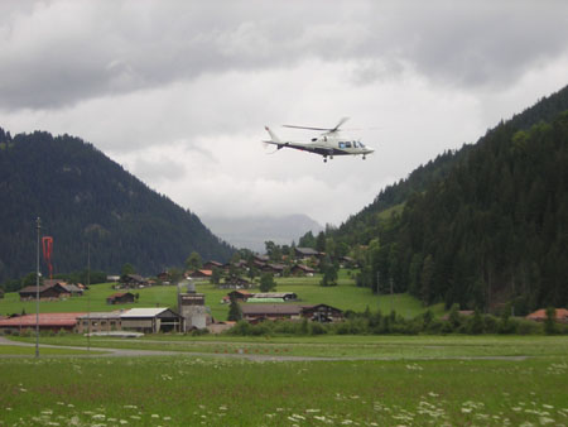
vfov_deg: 13.7
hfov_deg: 18.2
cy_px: 214
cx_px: 284
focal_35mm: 108
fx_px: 1773
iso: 100
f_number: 4.7
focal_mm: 14.1
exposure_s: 1/258
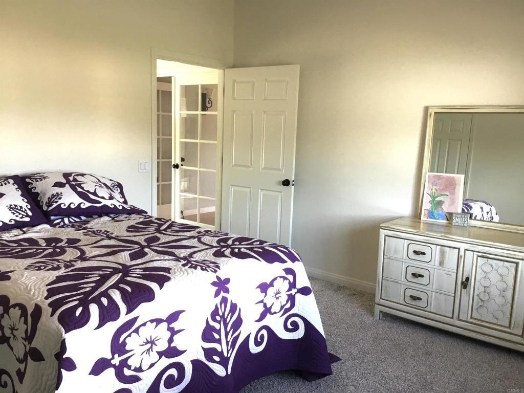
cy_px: 196
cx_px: 262
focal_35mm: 31
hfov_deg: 58.4
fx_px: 469
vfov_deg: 45.4
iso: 50
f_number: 2.4
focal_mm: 3.3
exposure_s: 1/30
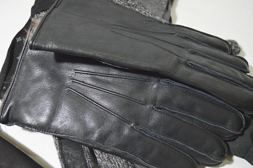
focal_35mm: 39
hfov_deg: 49.6
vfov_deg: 34.2
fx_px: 274
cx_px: 126
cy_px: 84
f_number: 4
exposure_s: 1/60
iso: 1600
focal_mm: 26
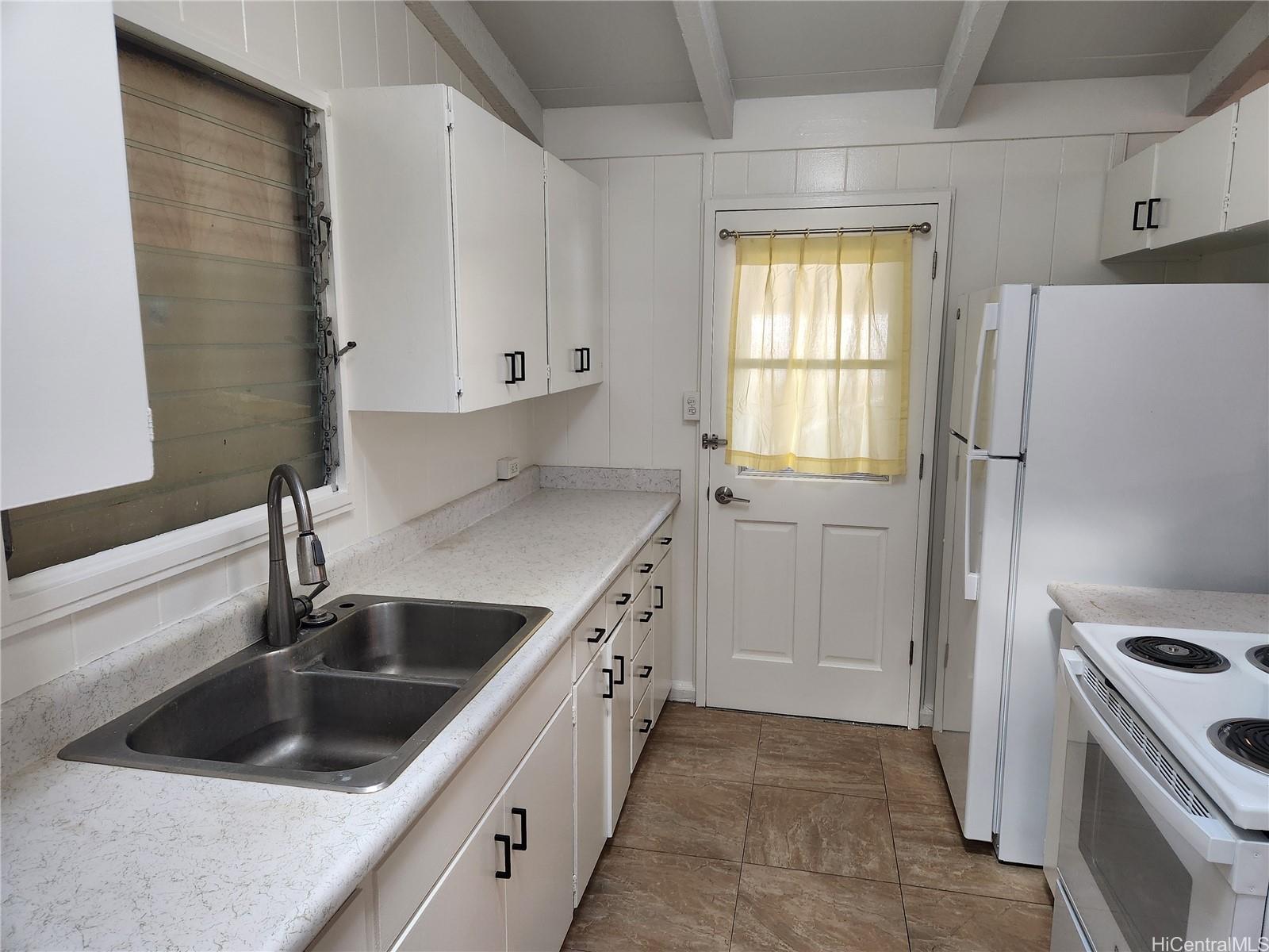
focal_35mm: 23
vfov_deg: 58.9
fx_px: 843
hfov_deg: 73.9
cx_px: 634
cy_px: 476
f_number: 1.8
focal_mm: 5.4
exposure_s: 1/120
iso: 400
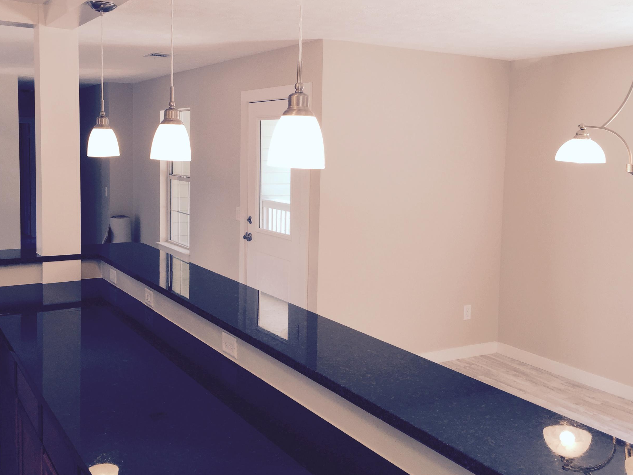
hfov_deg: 51.3
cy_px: 207
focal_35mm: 36
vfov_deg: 39.6
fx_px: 658
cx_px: 311
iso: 32
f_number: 2.2
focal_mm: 4.15
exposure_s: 1/60
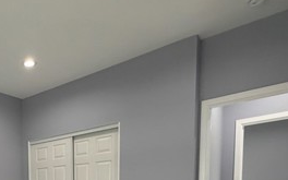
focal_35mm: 36
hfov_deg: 46.2
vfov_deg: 29.7
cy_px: 221
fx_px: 283
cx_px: 7
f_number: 2.2
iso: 200
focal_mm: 2.22
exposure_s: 1/120
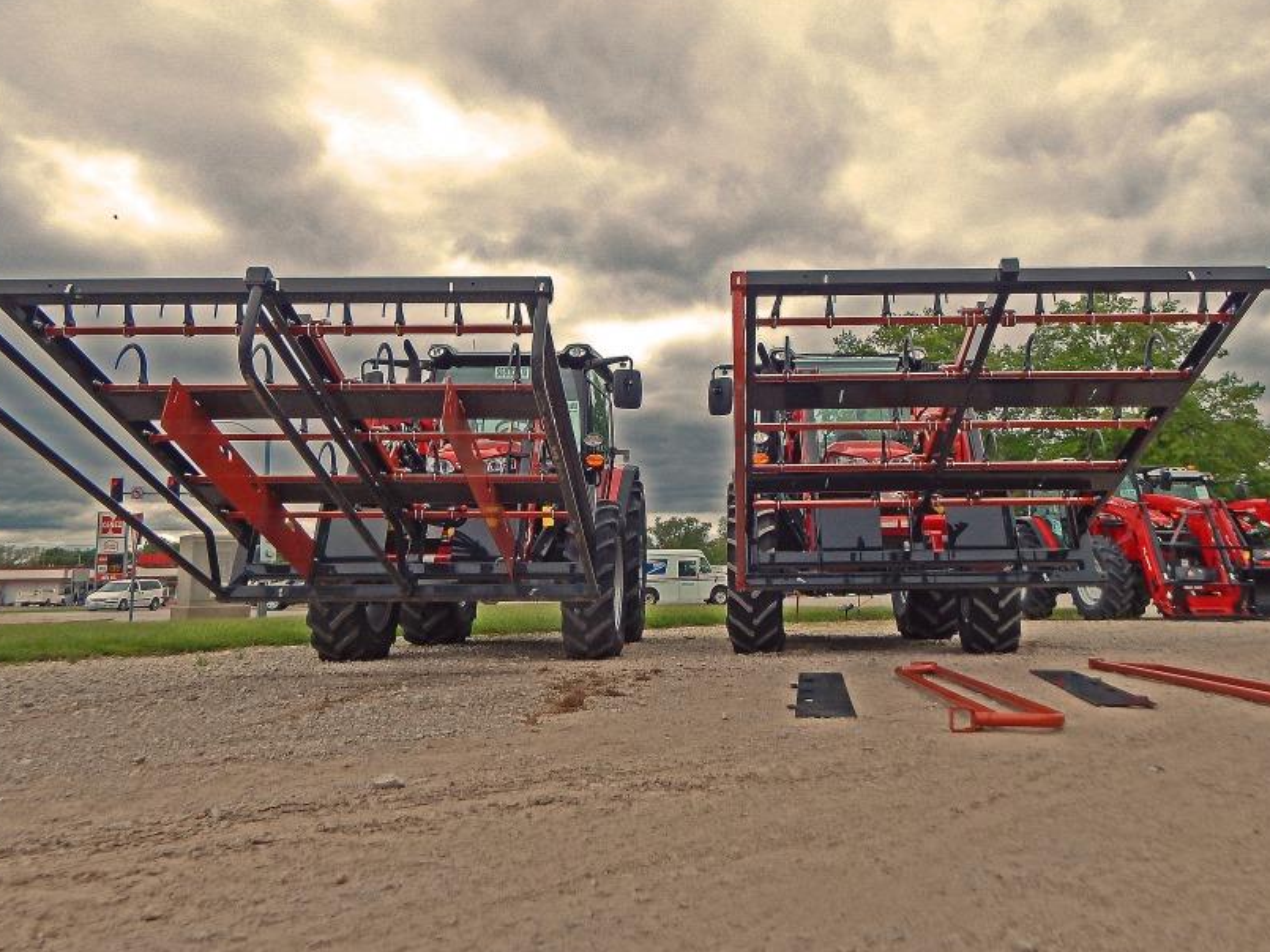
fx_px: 1027
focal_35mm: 28
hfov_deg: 63.3
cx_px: 710
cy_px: 434
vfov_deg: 49.7
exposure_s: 1/1000
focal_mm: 4
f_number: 3
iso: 125
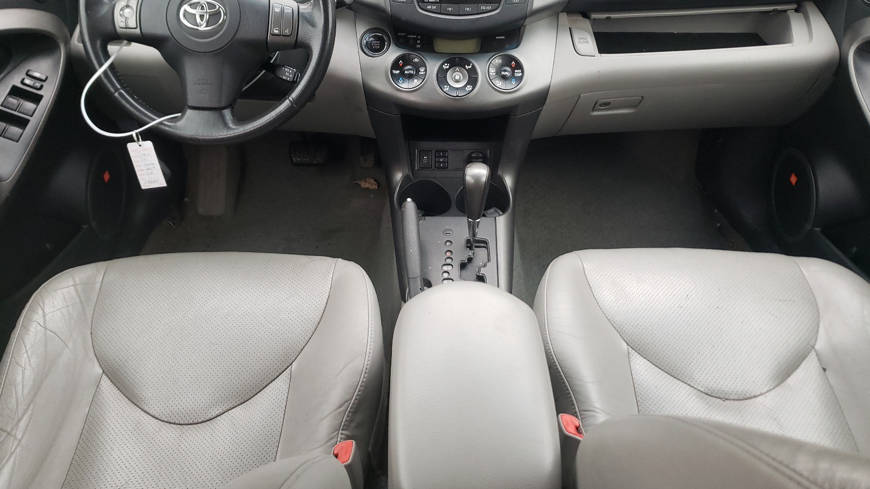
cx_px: 434
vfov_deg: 39.9
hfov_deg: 66.1
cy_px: 189
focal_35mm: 29
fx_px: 669
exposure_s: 1/60.2
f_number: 1.5
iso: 117
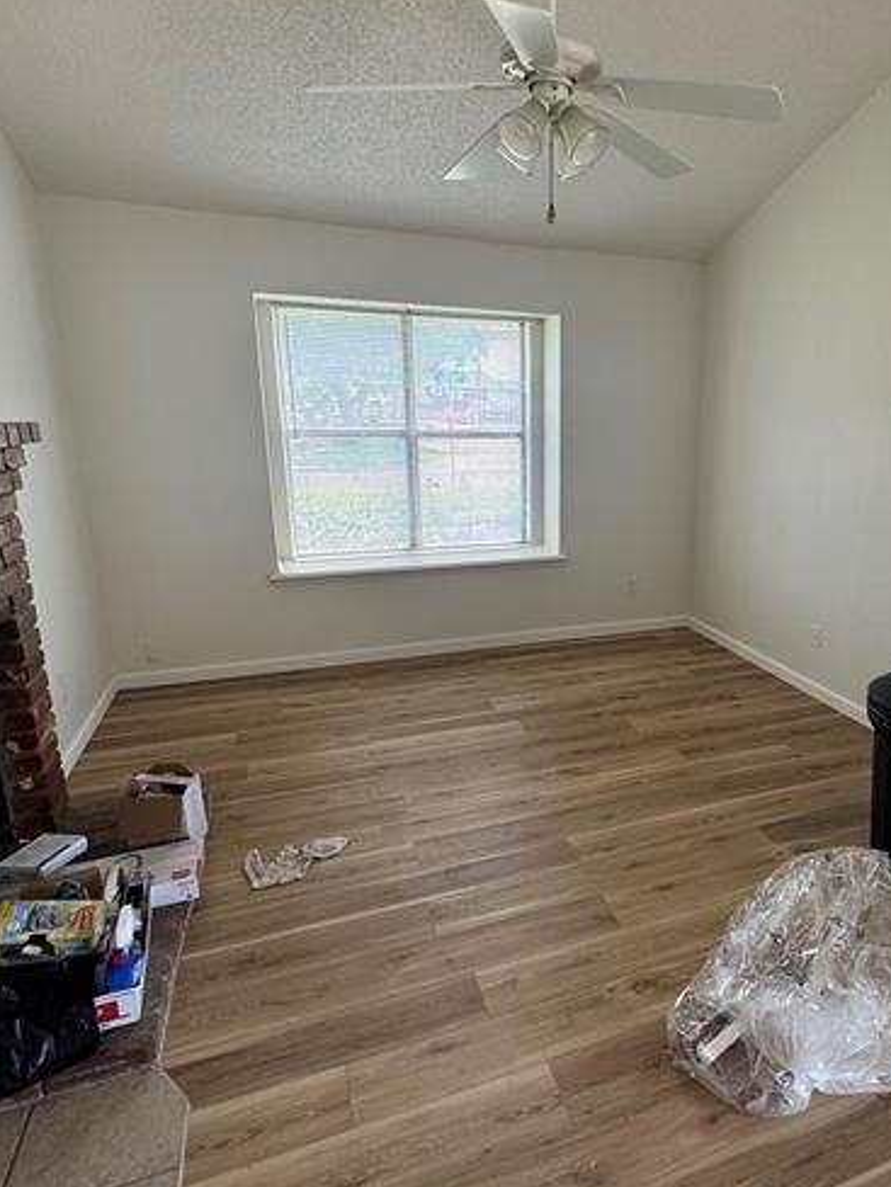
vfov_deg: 76.4
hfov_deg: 59.2
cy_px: 592
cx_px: 617
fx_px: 755
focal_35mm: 22
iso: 80
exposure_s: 1/99
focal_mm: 2.22
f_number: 2.2
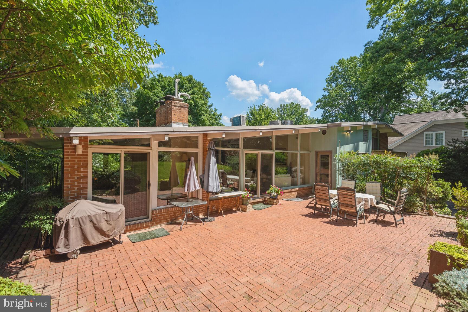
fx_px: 208
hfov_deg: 96.7
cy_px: 156
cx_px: 234
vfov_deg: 73.7
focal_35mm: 16
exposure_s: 1/125
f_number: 8
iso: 200
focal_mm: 16
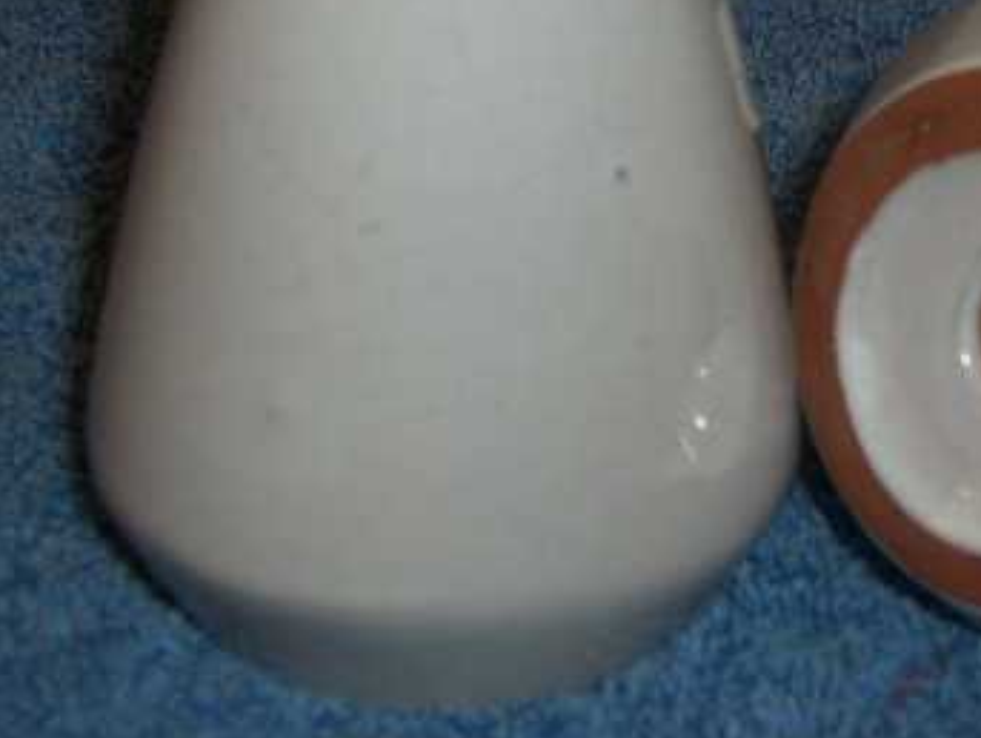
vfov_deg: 12.0
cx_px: 815
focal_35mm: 123
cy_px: 103
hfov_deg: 15.9
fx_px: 3489
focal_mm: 13.7
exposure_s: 1/30
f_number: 7.6
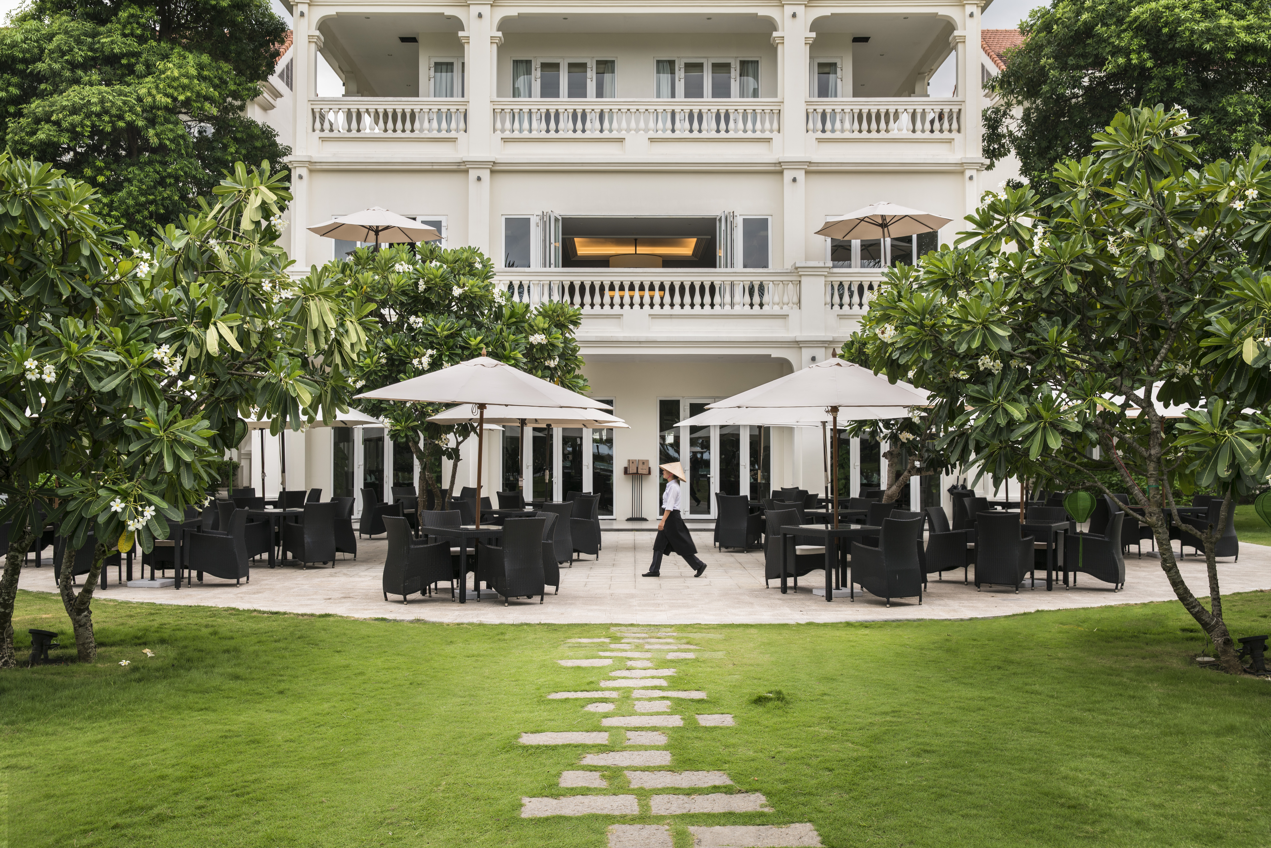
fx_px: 1236
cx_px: 636
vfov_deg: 37.9
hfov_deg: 54.4
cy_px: 424
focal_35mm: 35
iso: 100
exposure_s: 1/125
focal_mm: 35
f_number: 5.6
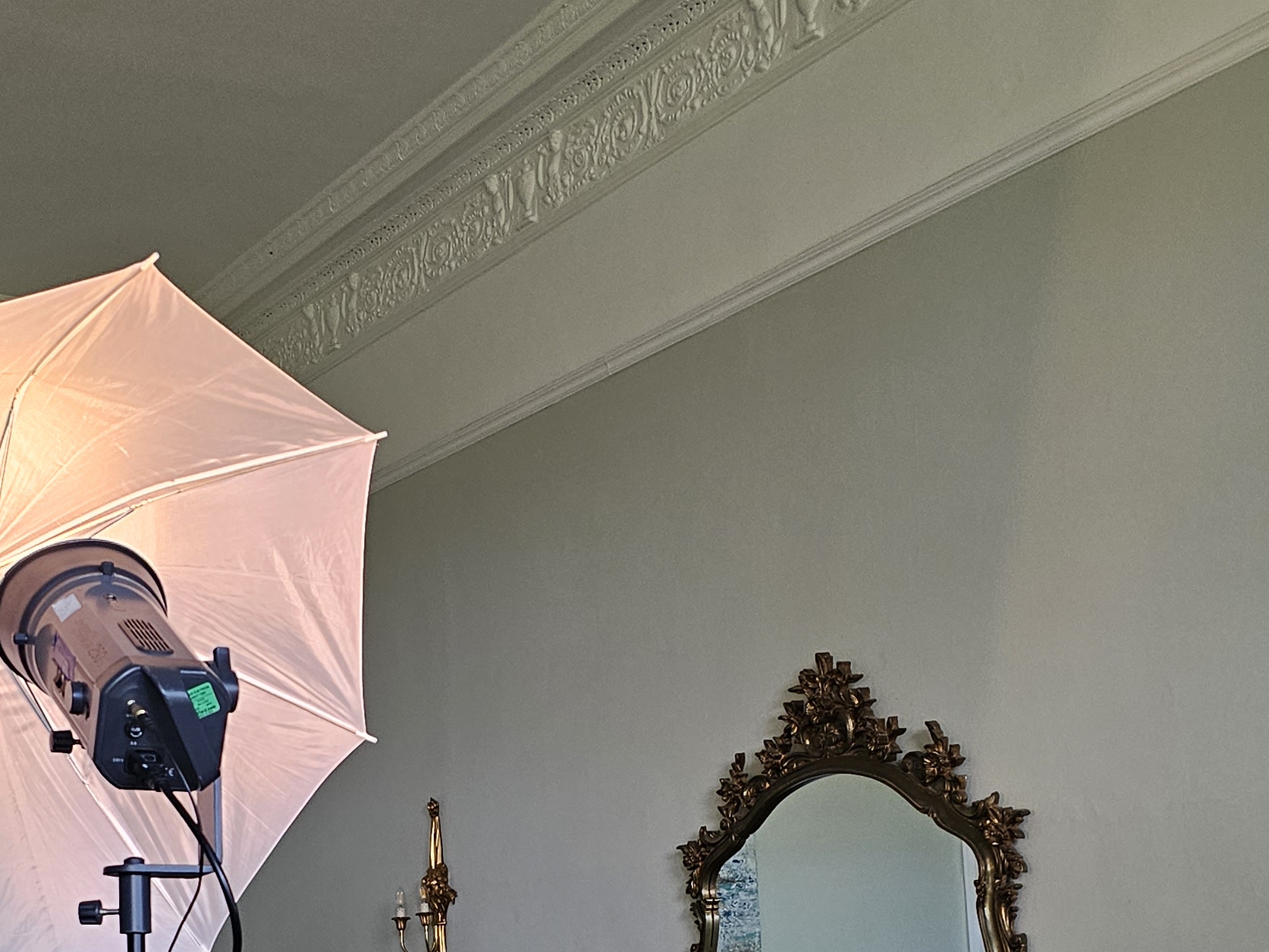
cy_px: 947
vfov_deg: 25.3
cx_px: 475
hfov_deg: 34.7
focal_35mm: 55
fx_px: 2016
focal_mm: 6.3
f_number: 1.7
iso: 250
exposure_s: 1/100
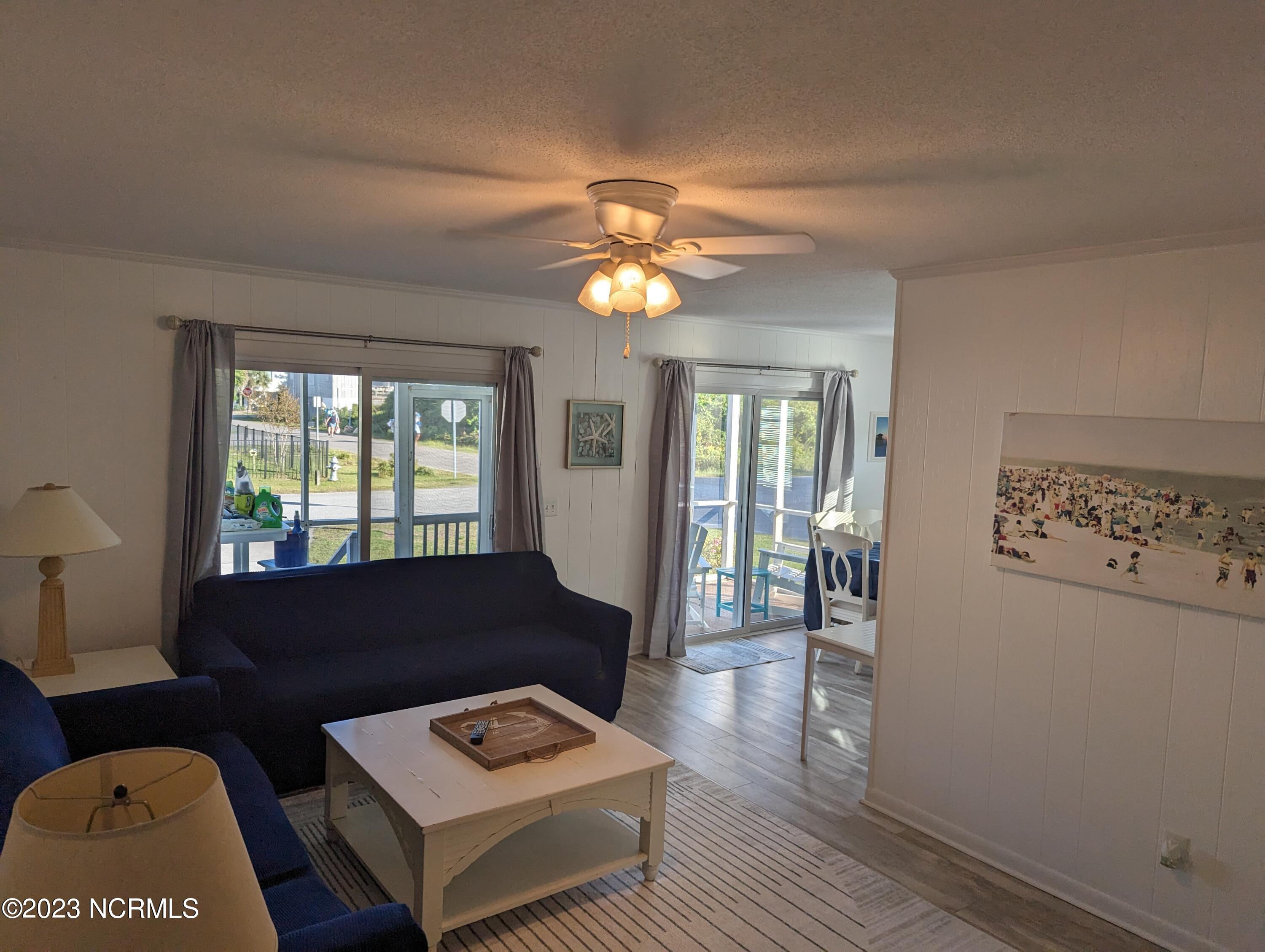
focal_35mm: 24
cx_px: 632
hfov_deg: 71.5
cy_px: 476
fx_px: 878
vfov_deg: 56.9
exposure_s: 1/256
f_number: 1.85
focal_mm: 6.81
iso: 48
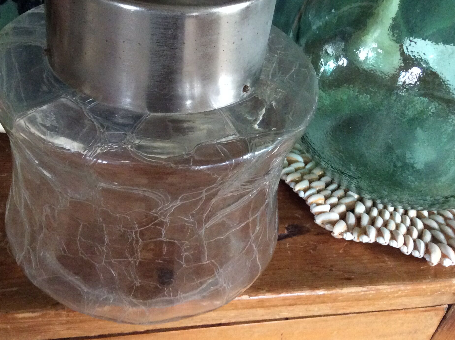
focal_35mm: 45
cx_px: 197
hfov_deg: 42.0
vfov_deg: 32.1
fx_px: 591
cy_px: 144
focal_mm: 3.3
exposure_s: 1/25
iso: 320
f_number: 2.4
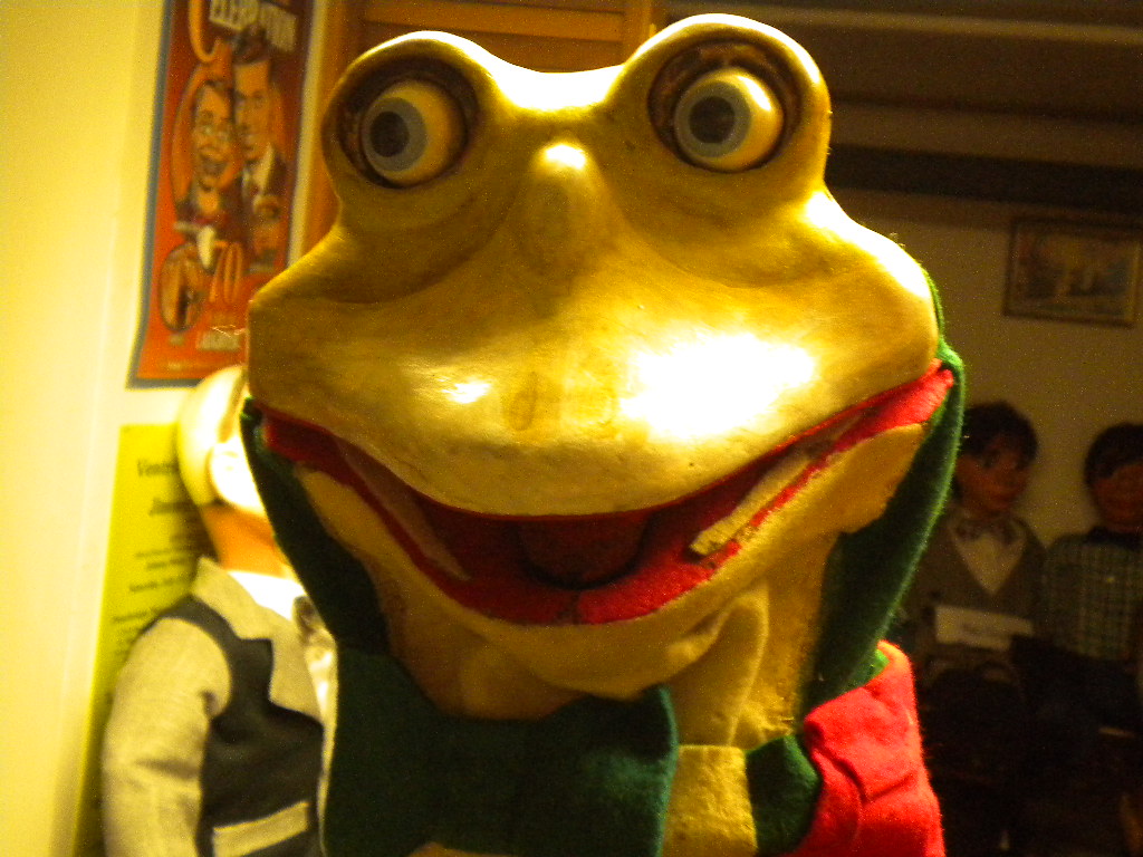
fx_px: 1717
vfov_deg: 28.0
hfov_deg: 36.8
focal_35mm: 52
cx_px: 572
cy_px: 428
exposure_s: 1/44.7
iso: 738
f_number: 3.9
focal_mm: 9.3
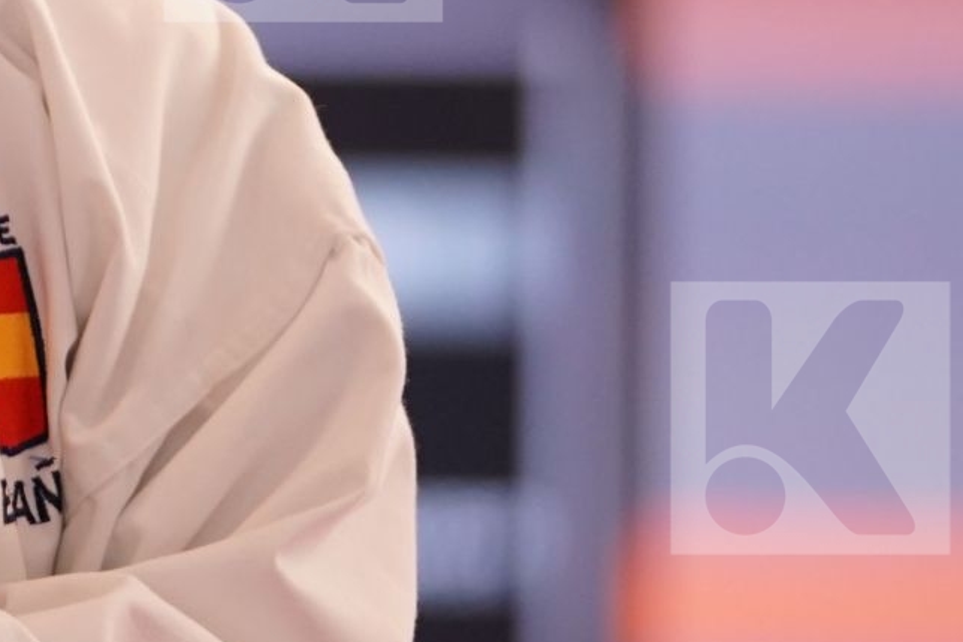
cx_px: -203
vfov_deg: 1.9
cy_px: -114
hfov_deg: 2.8
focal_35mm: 724
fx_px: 19361
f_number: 2.8
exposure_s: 1/500
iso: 1250
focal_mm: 173
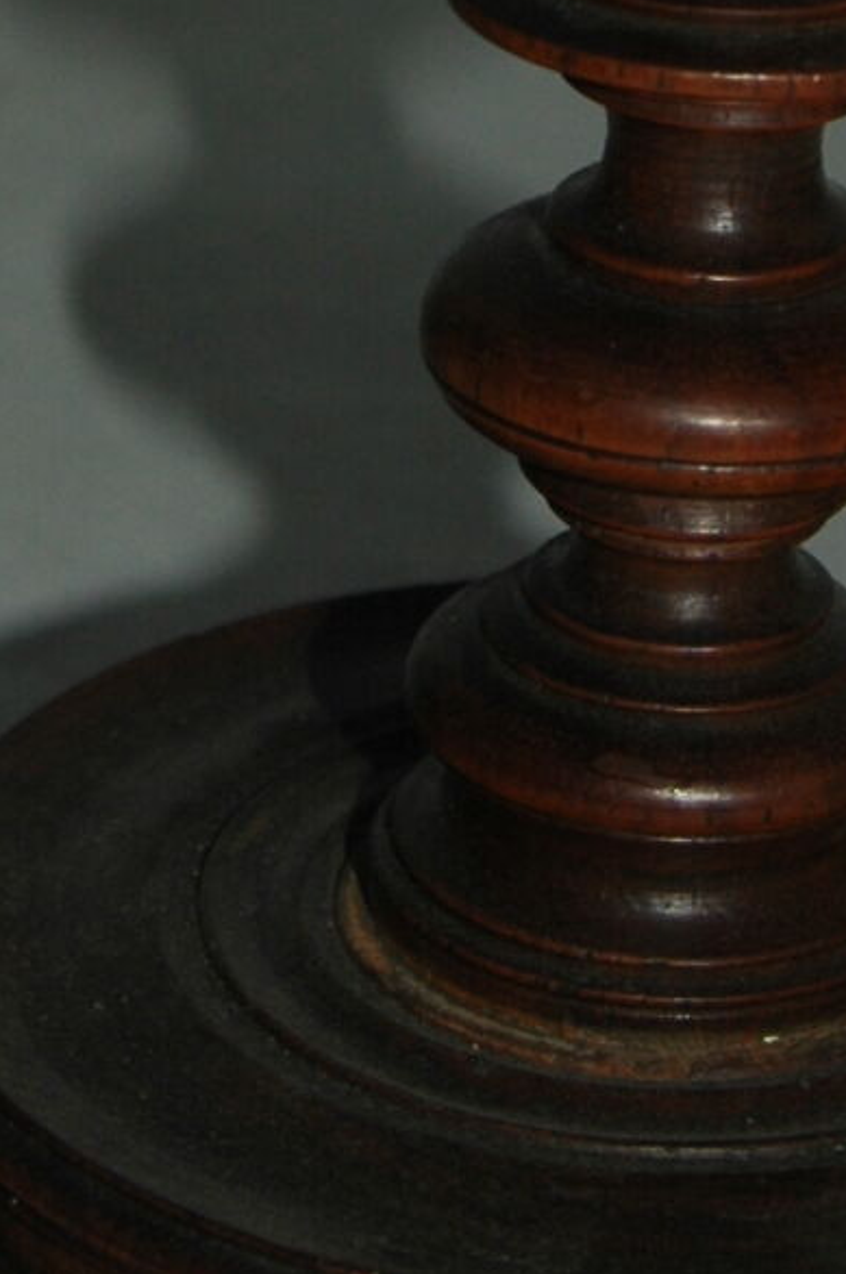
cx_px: 674
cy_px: -400
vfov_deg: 10.3
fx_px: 6894
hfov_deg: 7.0
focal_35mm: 195
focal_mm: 34
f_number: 5.6
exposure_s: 1/125
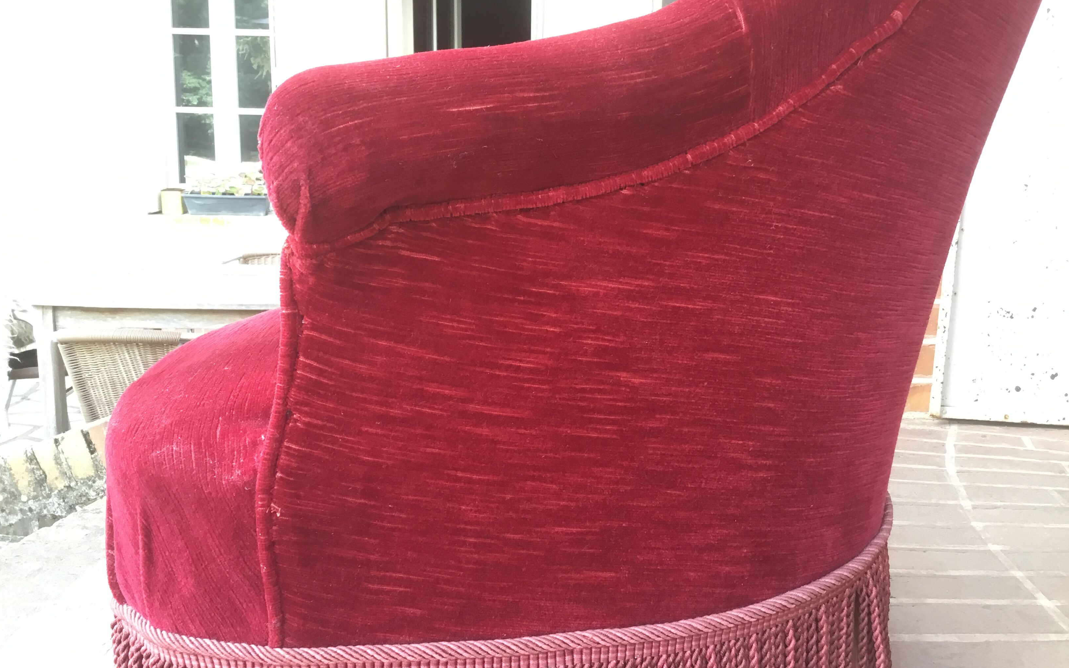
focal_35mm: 33
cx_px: 534
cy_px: 321
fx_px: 961
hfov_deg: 58.1
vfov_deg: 38.3
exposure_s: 1/33
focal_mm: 3.3
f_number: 2.4
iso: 40
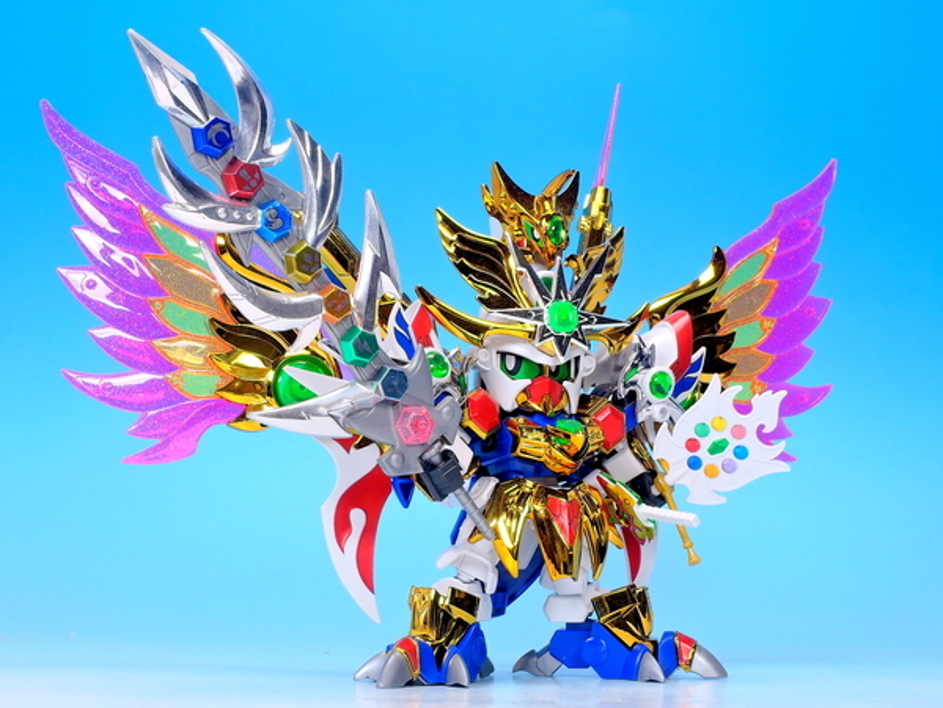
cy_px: 354
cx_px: 472
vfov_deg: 19.6
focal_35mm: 75
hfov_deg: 26.0
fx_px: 2043
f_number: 7.3
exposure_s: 1
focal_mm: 16
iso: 80
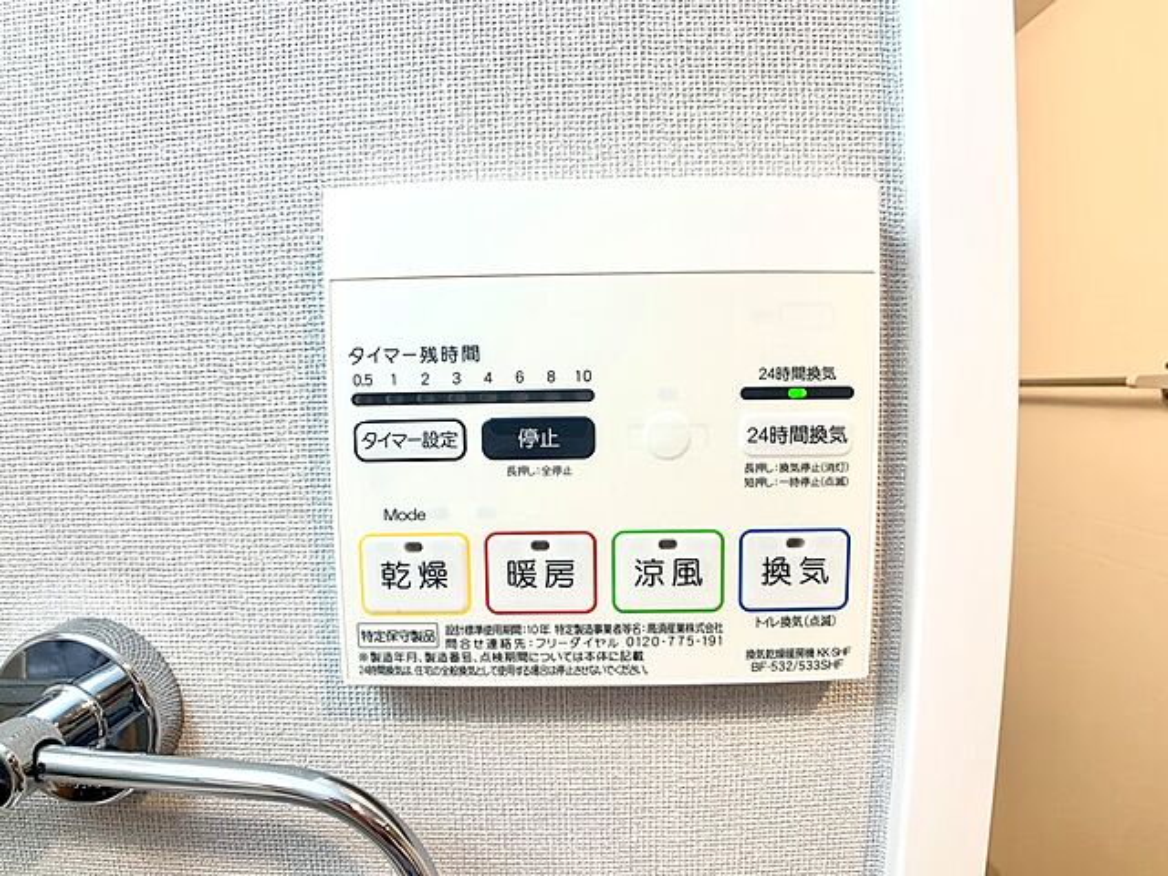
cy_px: 438
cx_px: 584
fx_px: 877
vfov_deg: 53.1
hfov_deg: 67.3
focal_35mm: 26
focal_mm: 4.25
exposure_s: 1/50
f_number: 1.8
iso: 50
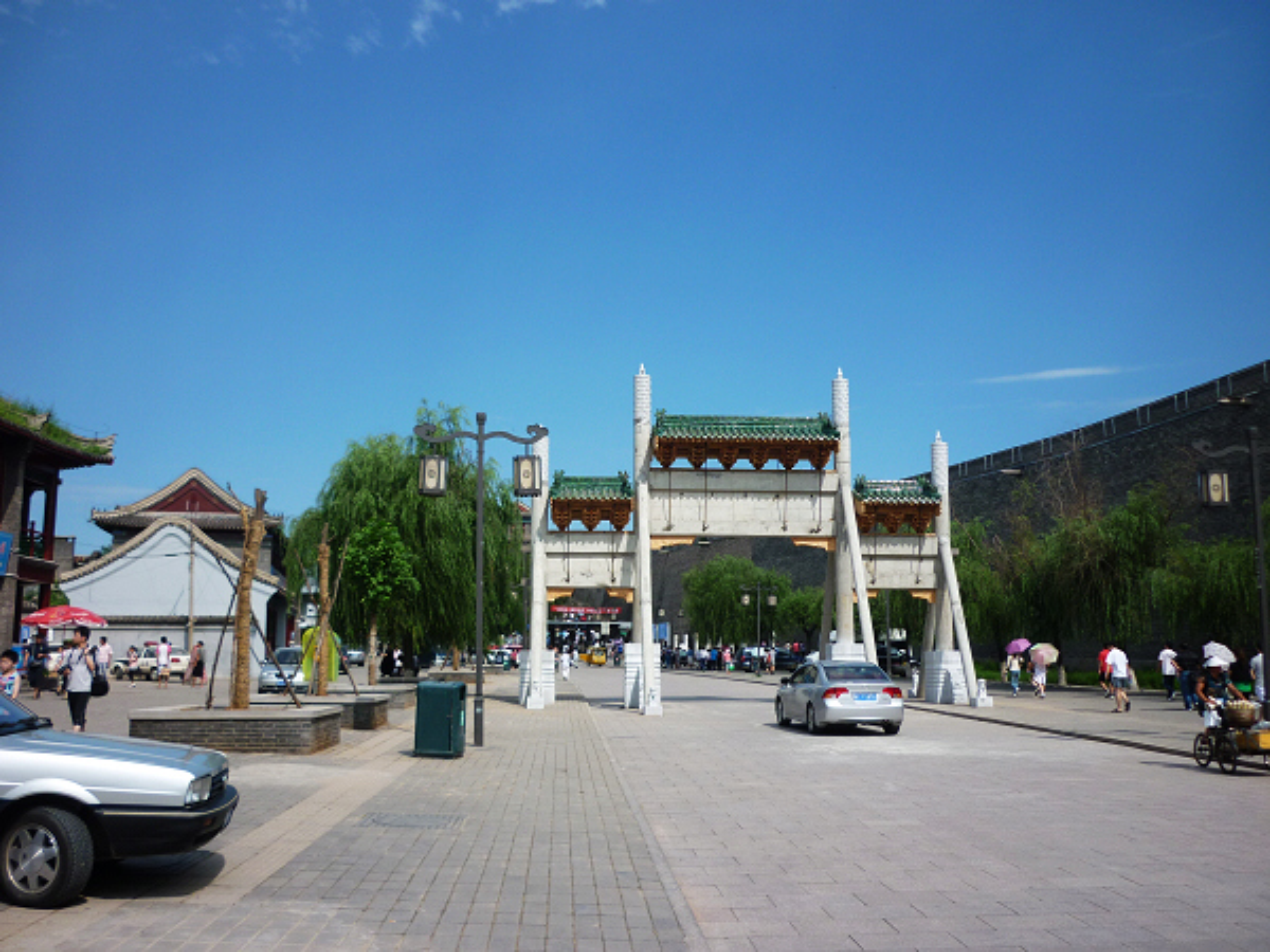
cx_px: 635
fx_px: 1211
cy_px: 476
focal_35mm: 33
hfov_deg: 55.4
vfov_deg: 42.9
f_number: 8
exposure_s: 1/250
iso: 80
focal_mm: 5.5
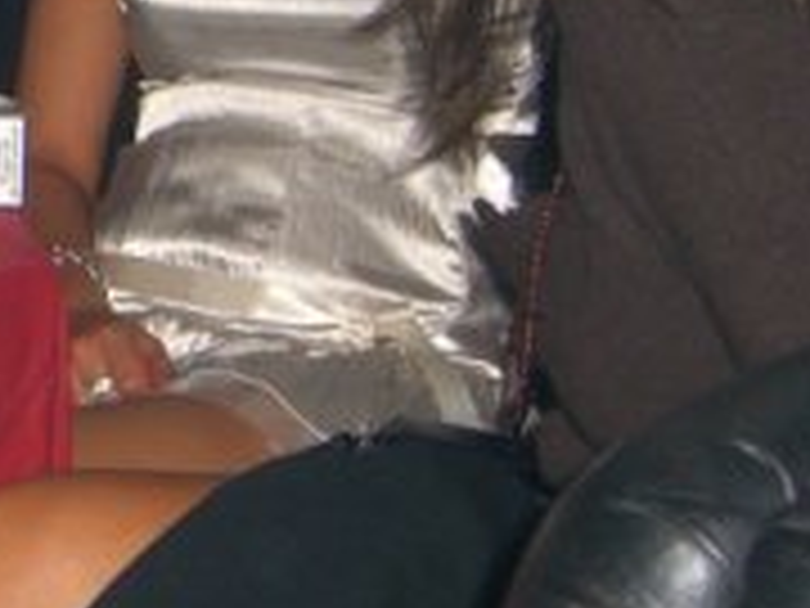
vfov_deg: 9.5
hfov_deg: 12.3
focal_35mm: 153
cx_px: -405
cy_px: -162
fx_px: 3580
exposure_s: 1/60
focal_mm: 9.5
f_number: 3.1
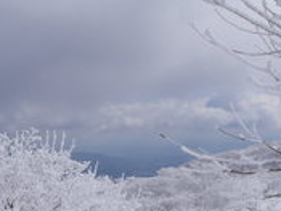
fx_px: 519
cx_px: 124
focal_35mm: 64
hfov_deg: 30.3
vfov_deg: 22.5
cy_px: 179
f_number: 5.6
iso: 80
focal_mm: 5
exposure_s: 1/1250
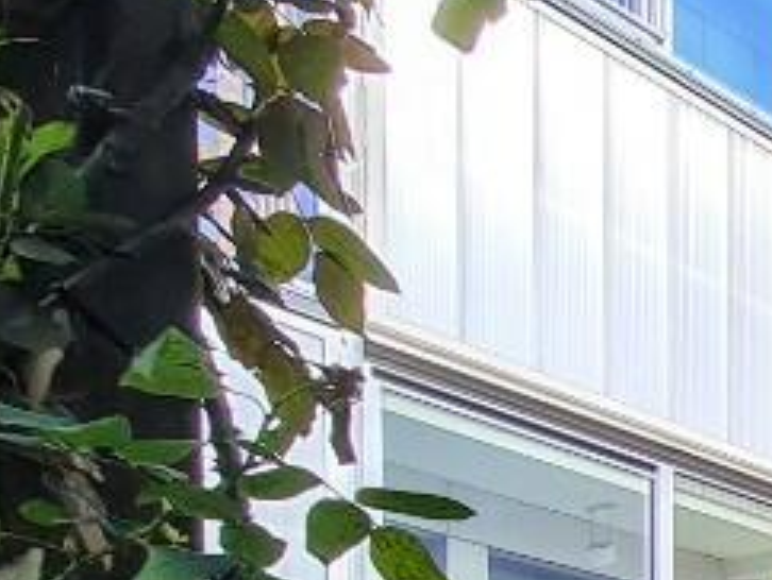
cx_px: 1467
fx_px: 1228
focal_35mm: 55
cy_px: 1029
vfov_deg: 19.9
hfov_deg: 20.6
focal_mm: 2.2
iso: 50
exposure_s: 1/750
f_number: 2.2
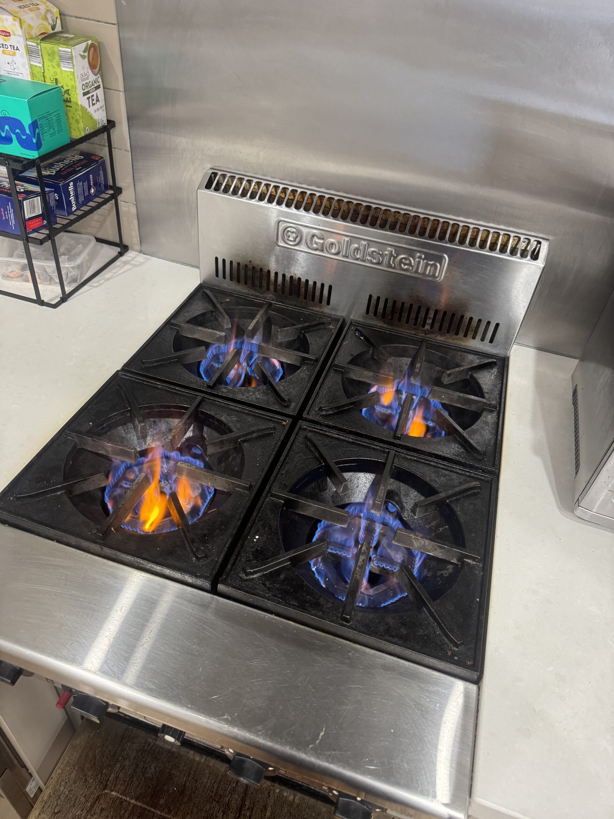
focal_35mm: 24
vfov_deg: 71.6
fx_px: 568
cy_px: 410
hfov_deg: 56.8
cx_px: 307
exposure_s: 1/50
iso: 400
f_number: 1.78
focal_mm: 6.76
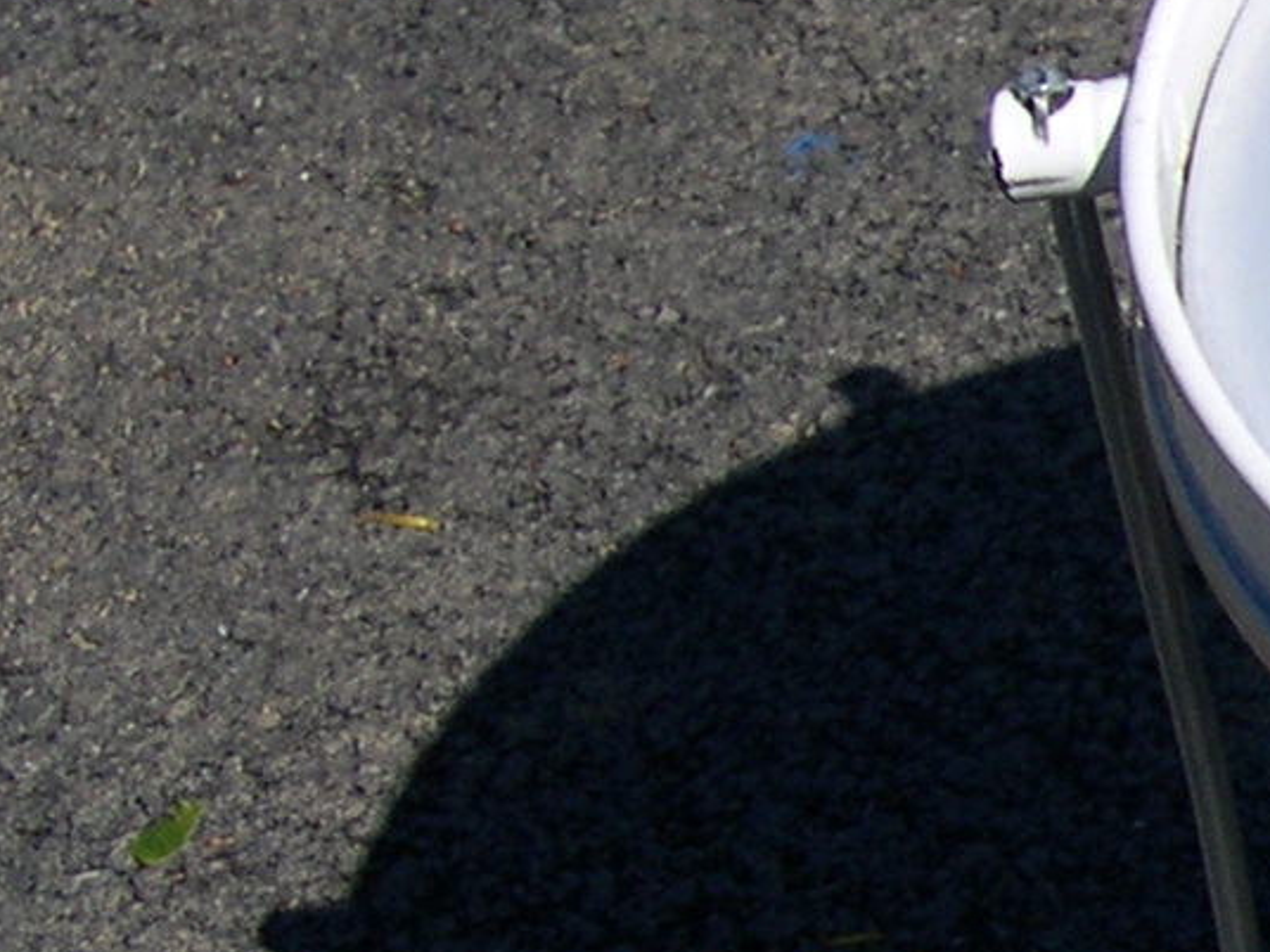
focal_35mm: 161
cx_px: 2500
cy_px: 959
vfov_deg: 9.2
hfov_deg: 11.2
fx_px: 5907
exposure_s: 1/282
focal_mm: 8
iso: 100
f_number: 7.6
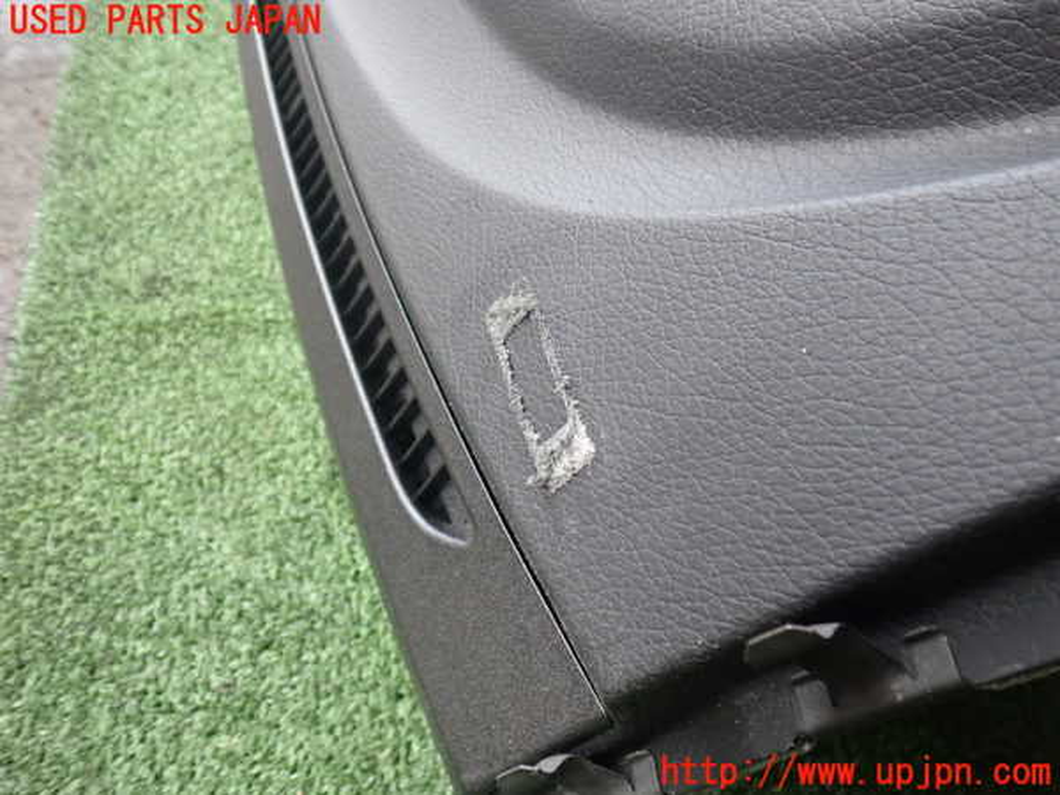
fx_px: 919
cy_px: 398
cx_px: 530
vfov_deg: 46.8
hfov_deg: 60.0
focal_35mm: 30
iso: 640
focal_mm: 5.4
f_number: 2.3
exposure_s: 1/80
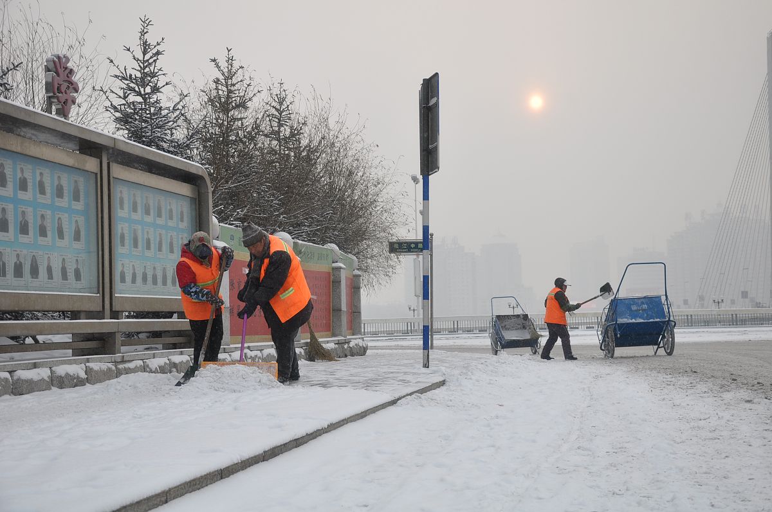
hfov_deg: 37.9
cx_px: 386
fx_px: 1124
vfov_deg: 25.7
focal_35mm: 52
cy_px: 256
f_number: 7.1
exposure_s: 1/200
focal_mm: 35
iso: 250
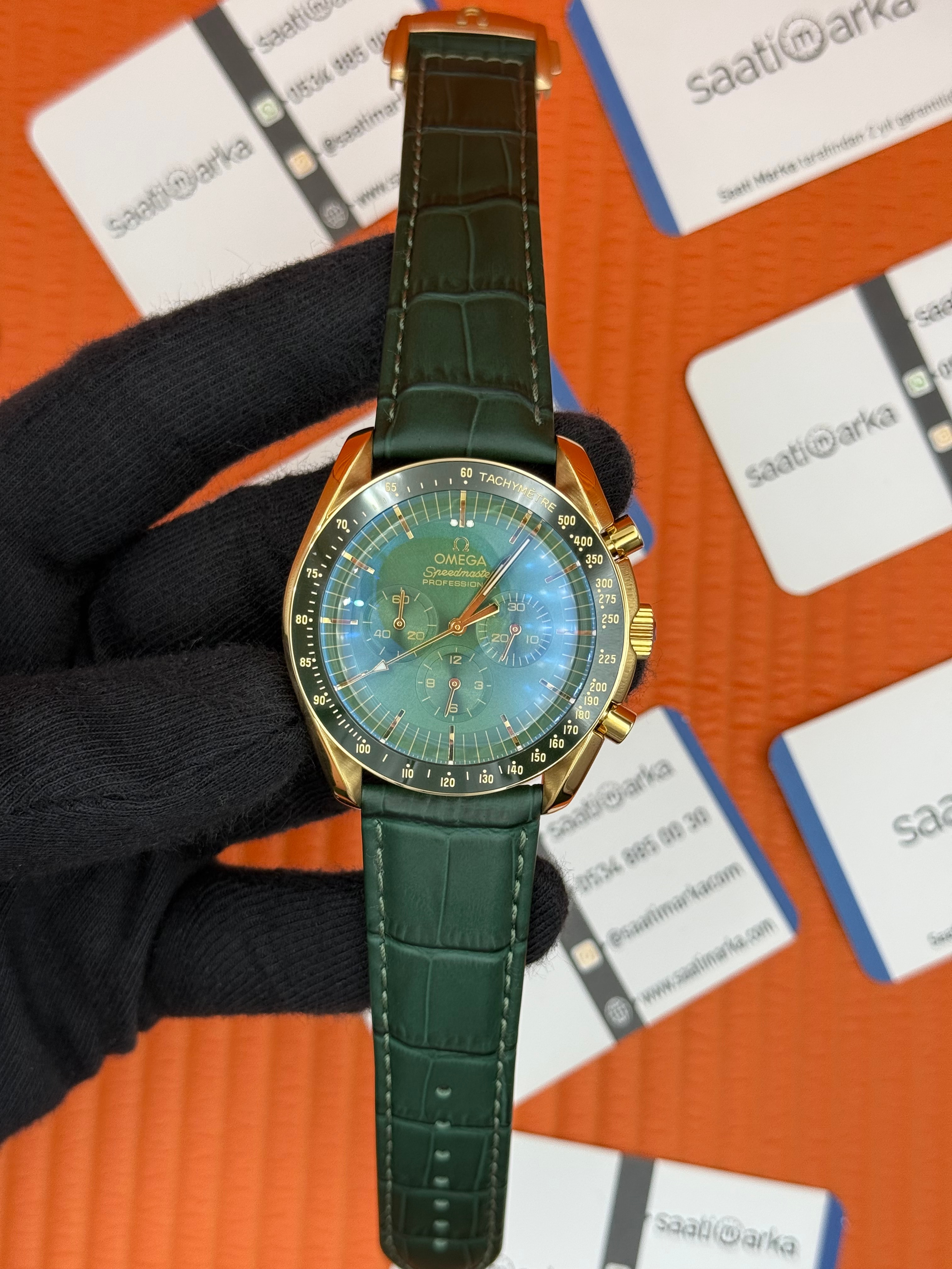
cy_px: 634
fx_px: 1760
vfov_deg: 39.7
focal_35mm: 48
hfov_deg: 30.3
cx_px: 476
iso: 50
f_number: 1.78
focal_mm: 6.76
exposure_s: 1/122
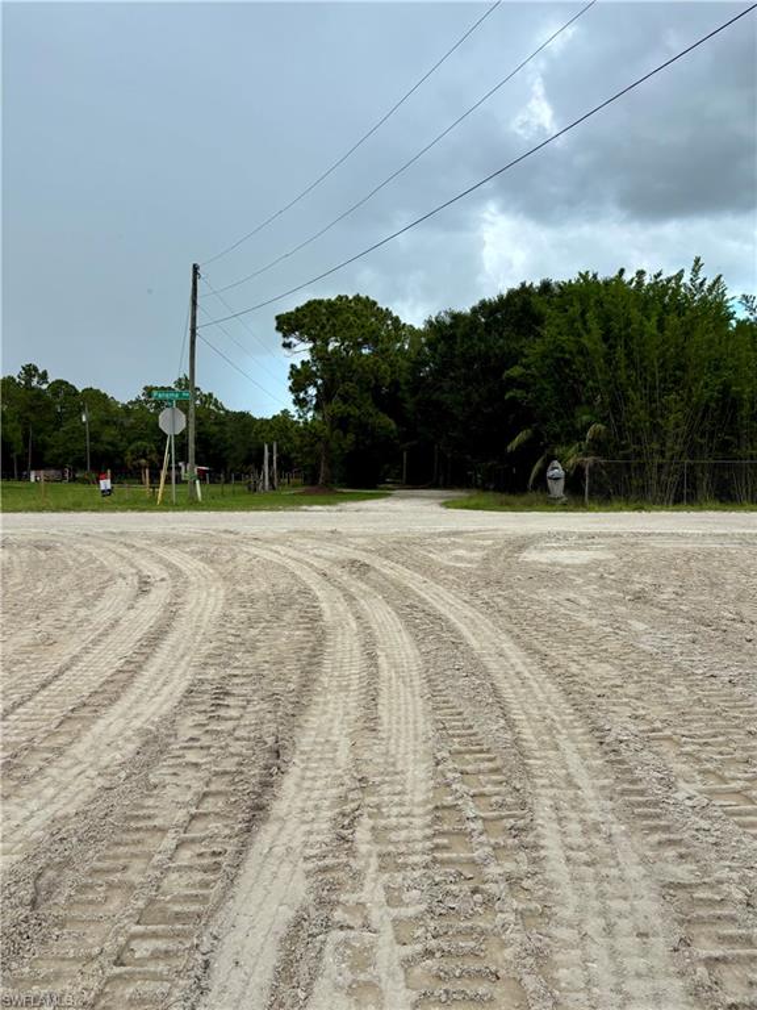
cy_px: 505
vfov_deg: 67.3
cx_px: 378
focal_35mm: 26
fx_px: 758
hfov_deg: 53.1
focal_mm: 5.96
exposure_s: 1/1092
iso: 50
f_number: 1.6
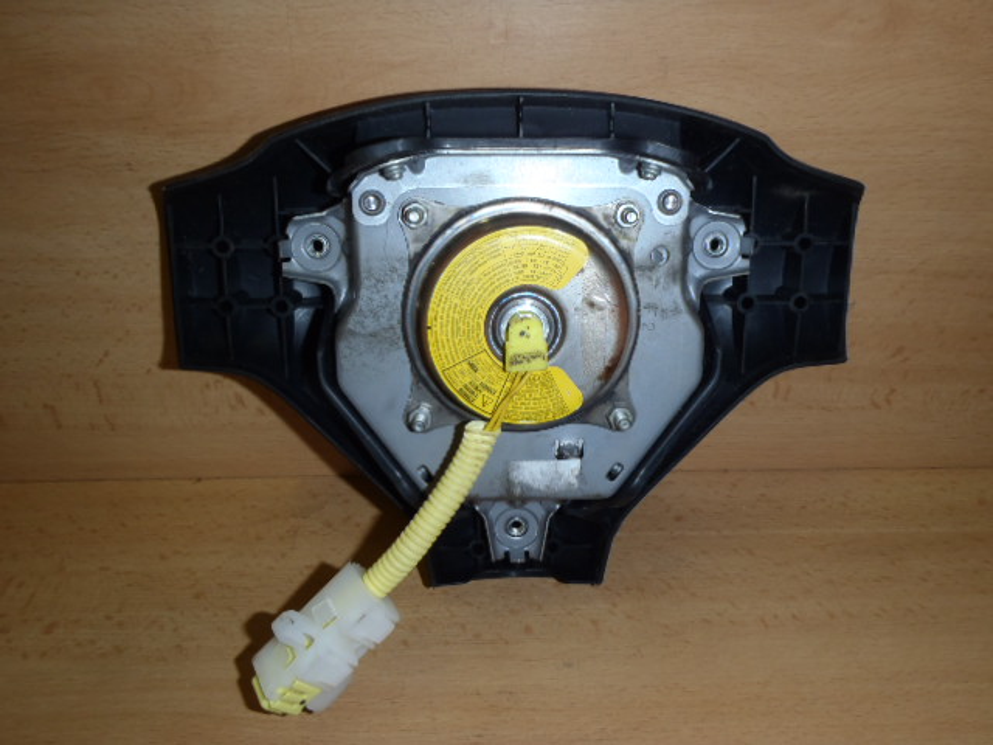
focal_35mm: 28
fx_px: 803
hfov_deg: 63.4
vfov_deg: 49.7
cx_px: 496
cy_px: 372
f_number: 3.9
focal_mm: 5
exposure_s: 1/30
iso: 100
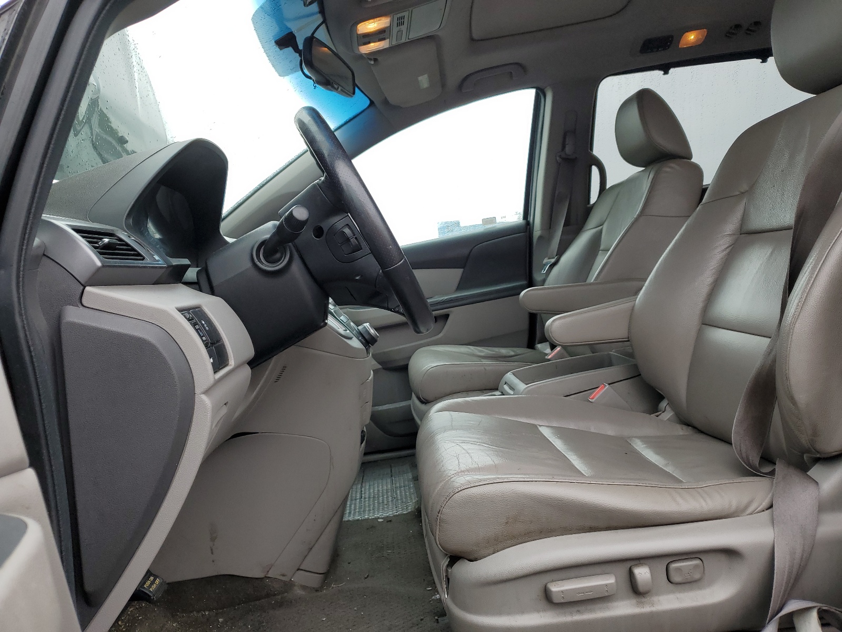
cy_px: 316
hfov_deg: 67.3
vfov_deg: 53.1
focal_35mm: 26
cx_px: 421
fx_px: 632
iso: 50
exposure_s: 1/370
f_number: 1.5
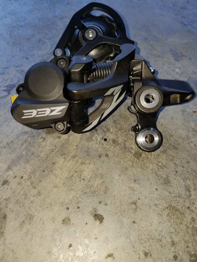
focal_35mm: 26
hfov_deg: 53.1
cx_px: 98
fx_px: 197
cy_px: 131
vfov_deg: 67.3
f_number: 1.7
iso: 50
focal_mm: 4.3
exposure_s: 1/249
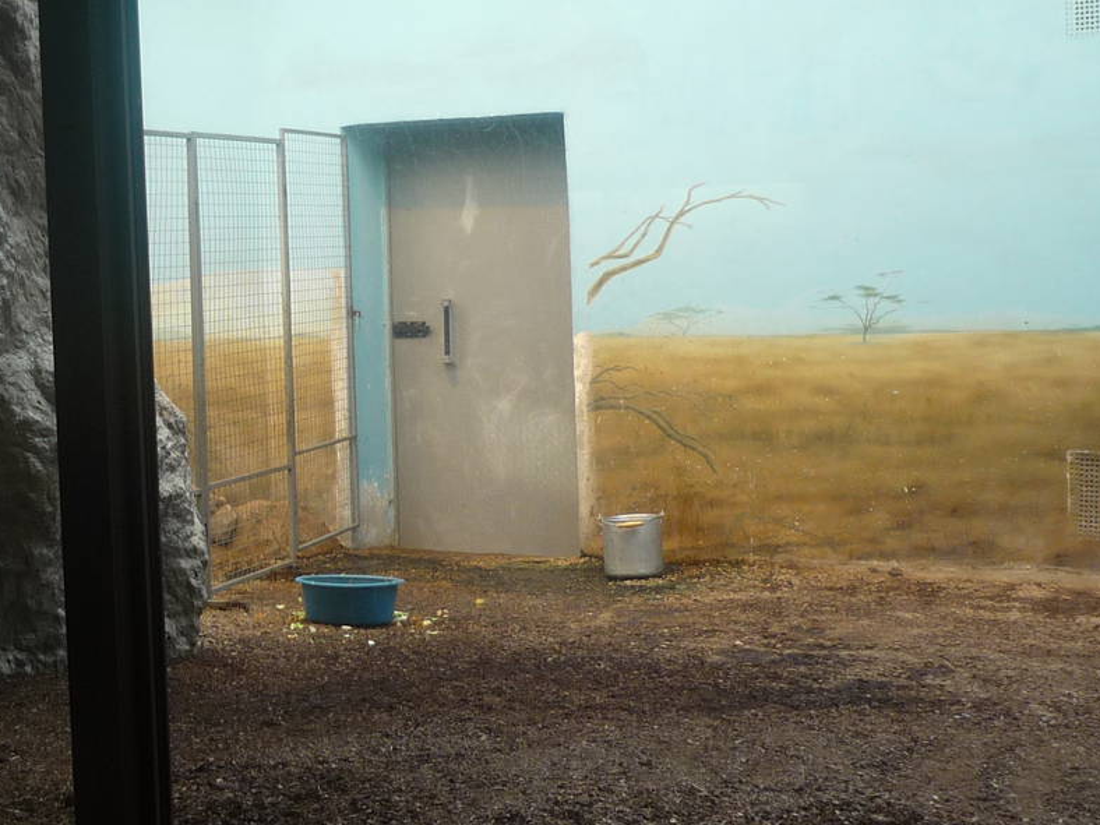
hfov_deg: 28.1
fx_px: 2129
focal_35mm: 67
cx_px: 147
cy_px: 345
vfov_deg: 21.9
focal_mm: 5.5
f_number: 2.8
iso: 100
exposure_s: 1/60
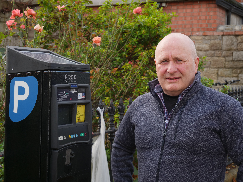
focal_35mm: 60
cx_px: 122
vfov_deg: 24.4
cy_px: 91
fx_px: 421
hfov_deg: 32.2
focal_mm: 30
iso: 200
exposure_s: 1/160
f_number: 4.9
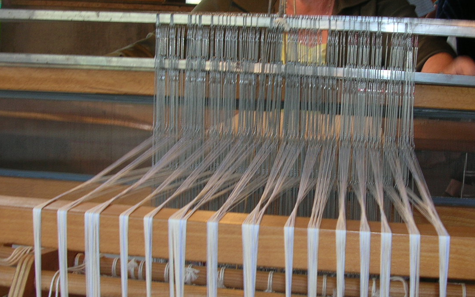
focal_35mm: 54
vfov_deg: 24.0
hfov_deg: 37.3
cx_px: 296
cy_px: 156
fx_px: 699
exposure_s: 1/30
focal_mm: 5.8
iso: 50
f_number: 2.8
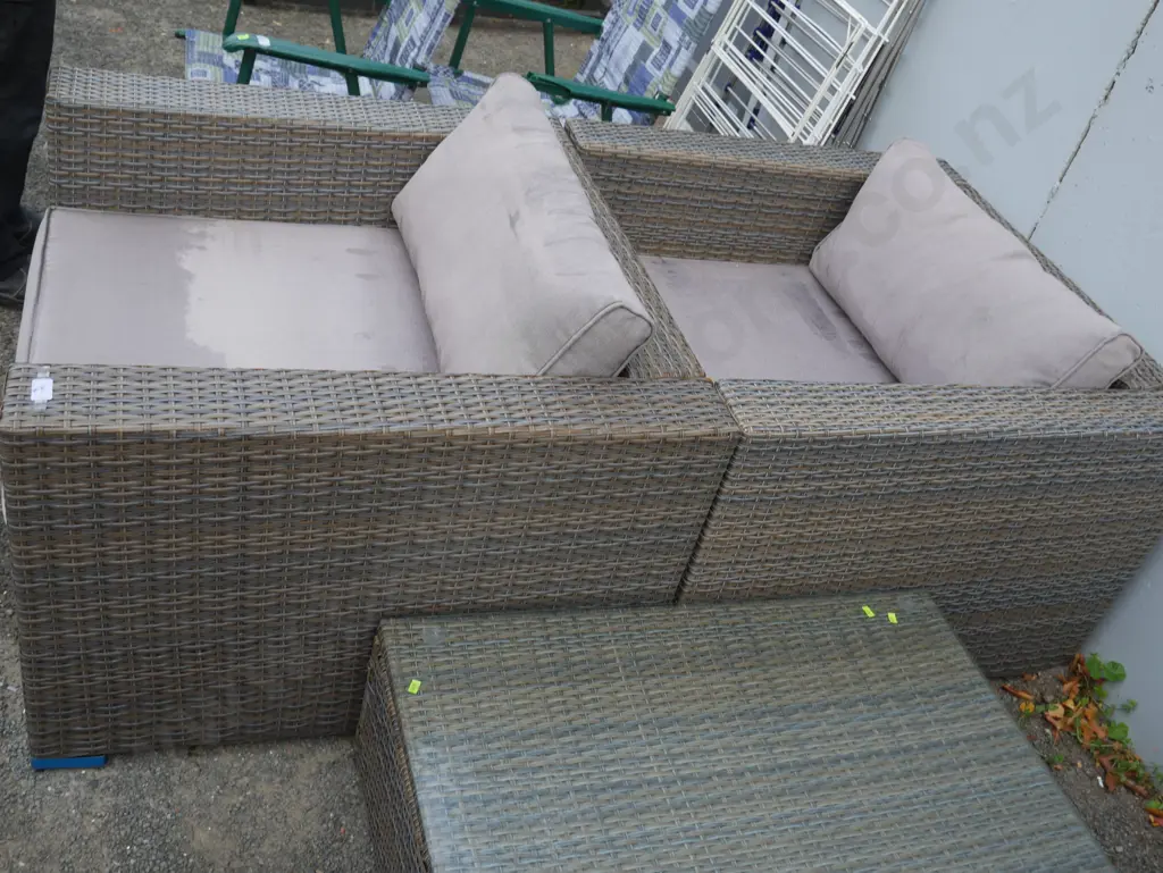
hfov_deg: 53.9
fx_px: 1143
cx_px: 582
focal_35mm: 34
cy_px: 436
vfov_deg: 41.8
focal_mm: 17
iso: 200
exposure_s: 1/125
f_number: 4.5
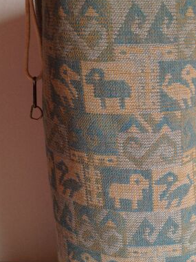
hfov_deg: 24.5
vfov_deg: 32.5
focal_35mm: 59
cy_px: 169
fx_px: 446
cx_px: 151
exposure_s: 1/40
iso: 64
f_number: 2.4
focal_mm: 4.28
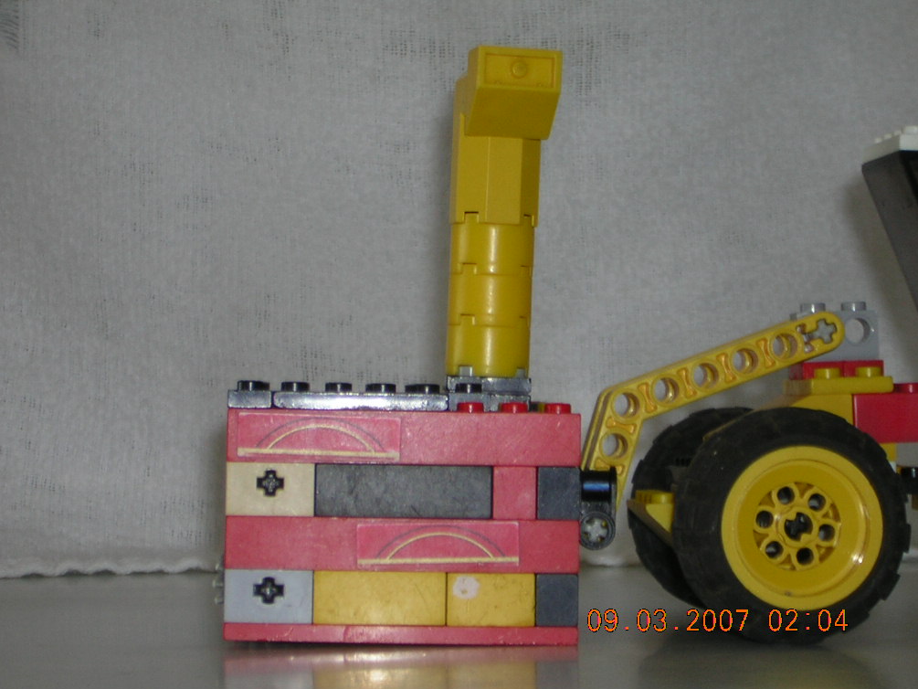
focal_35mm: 106
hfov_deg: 18.5
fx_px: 2811
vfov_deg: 14.0
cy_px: 344
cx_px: 453
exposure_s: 1/60.1
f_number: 4.6
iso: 50
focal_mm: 13.6
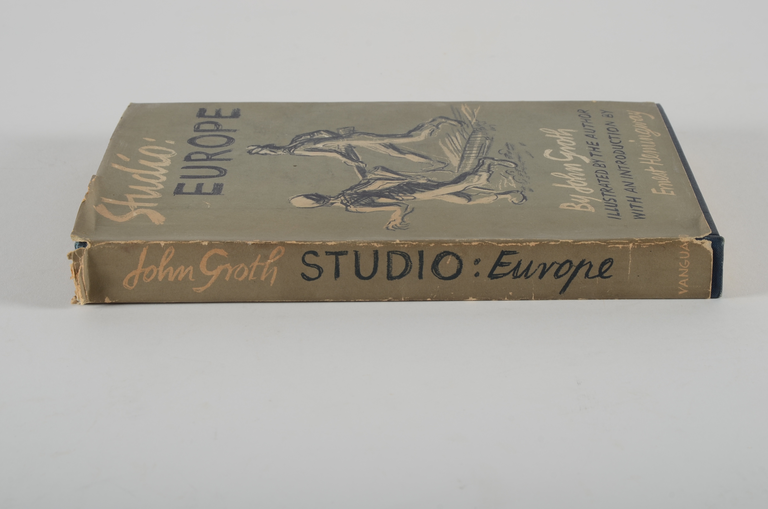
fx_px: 1852
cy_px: 254
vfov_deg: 15.6
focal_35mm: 87
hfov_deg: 23.4
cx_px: 384
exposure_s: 1/250
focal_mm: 58
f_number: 14
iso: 100
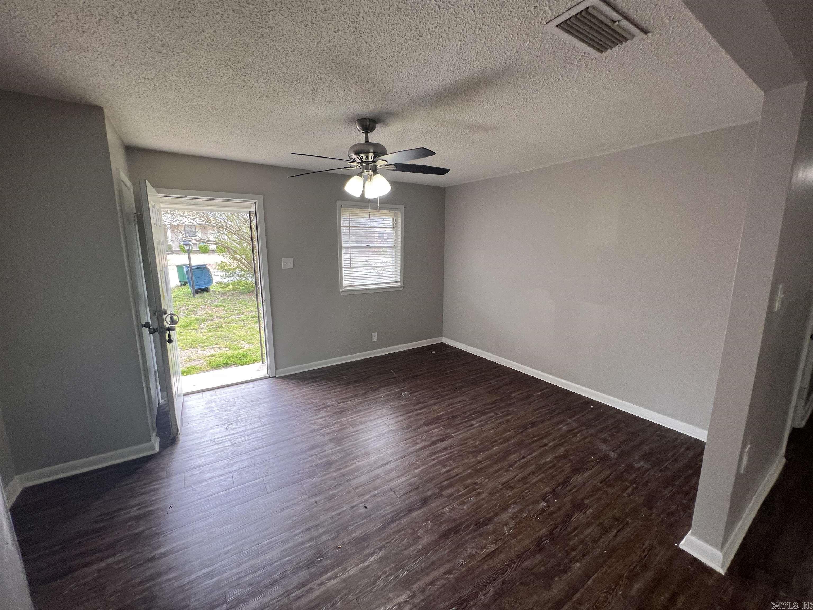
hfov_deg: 106.2
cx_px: 406
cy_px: 305
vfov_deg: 89.9
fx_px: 305
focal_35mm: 13
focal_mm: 1.57
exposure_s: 1/99
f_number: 1.8
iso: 64
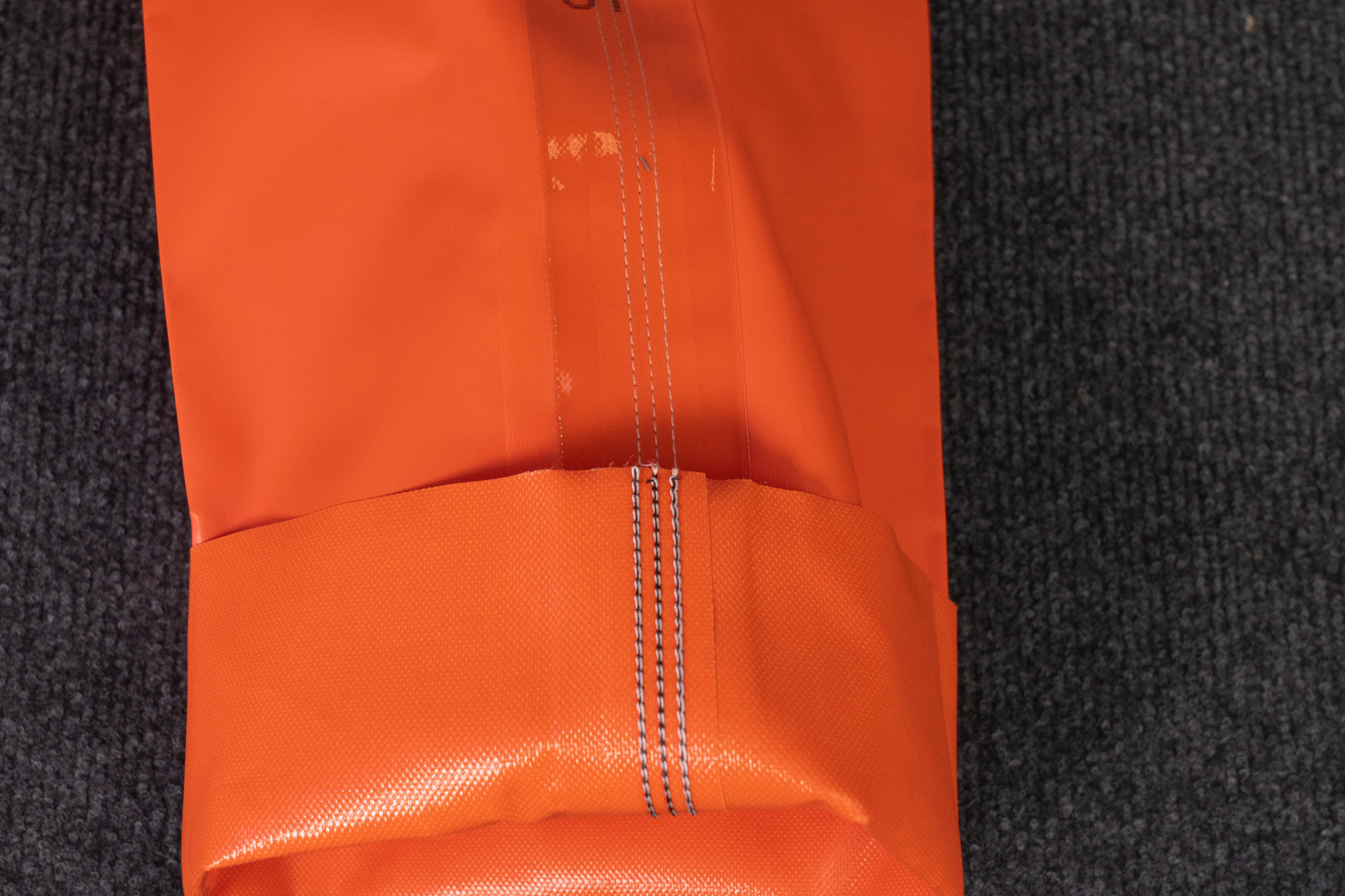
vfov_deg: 26.5
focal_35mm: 51
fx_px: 1905
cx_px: 561
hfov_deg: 38.8
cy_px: 455
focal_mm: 37
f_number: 8
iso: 1000
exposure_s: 1/400
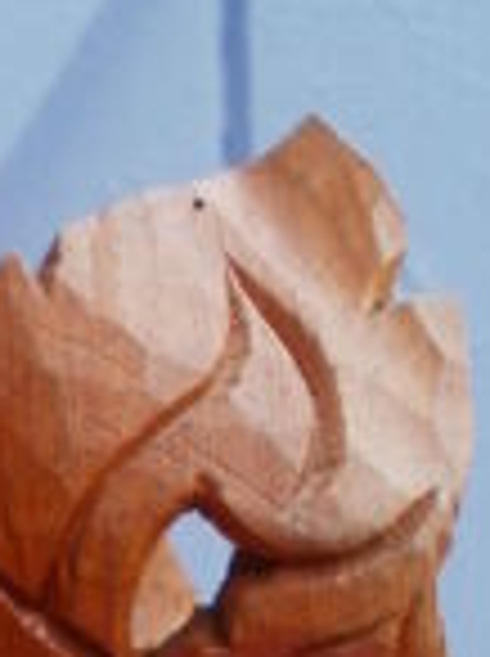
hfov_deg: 8.9
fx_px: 2991
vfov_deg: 11.9
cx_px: -418
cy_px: 1044
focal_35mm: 158
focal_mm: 6.3
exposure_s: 1/50
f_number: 3.5
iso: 100
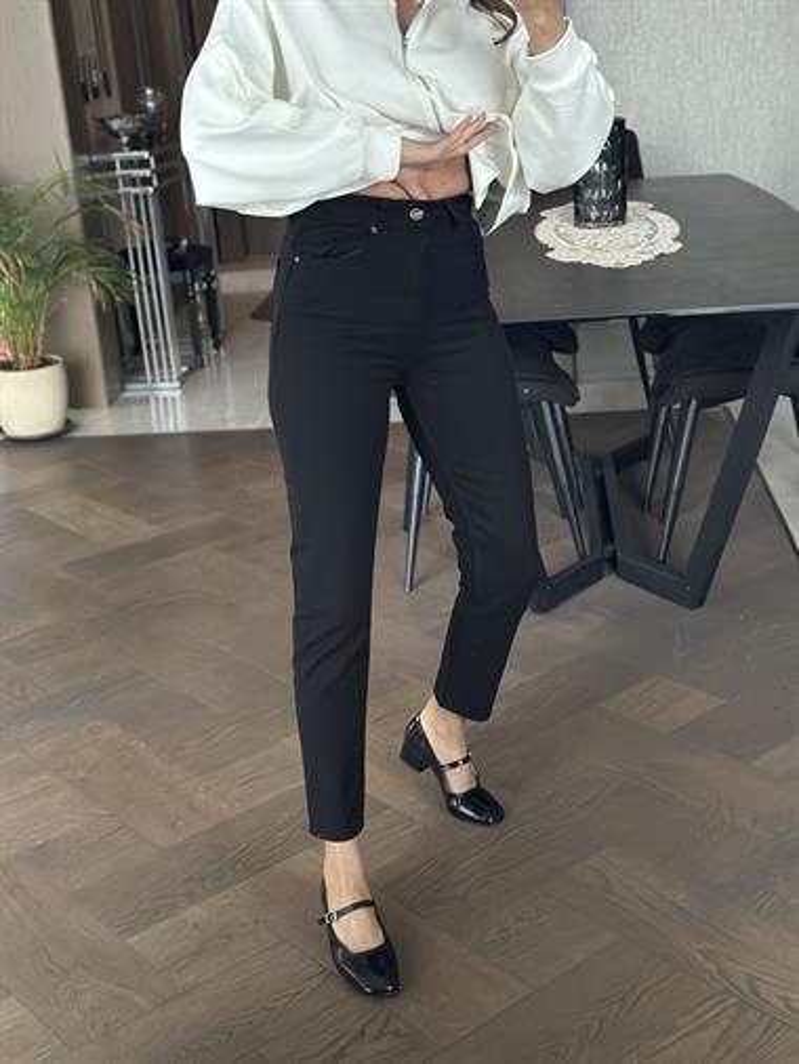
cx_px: 400
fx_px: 1476
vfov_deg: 39.6
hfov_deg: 30.3
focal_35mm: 48
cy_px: 532
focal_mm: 6.86
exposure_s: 1/32
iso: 800
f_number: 1.78
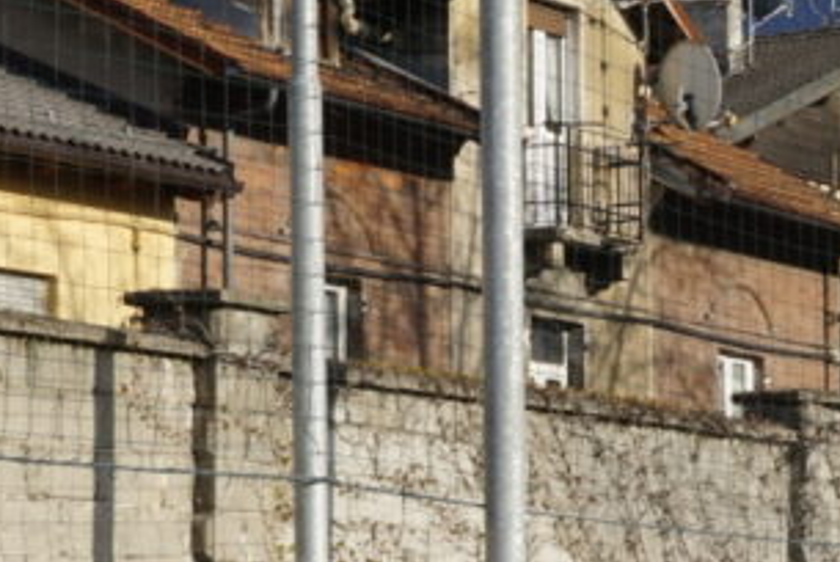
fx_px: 3760
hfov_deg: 12.7
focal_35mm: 161
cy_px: 780
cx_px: 733
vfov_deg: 8.4
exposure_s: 1/80
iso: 100
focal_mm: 32
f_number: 14
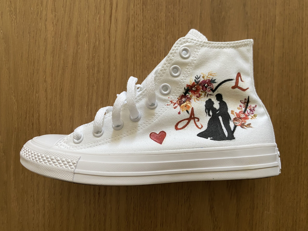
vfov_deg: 53.1
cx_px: 154
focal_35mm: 26
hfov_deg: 67.3
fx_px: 231
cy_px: 116
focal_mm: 4.25
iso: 125
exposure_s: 1/88
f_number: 1.8
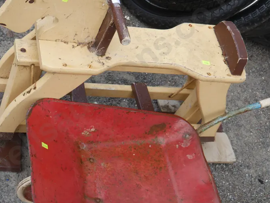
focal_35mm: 61
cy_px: 107
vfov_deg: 24.0
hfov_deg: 31.3
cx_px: 82
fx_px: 476
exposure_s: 1/125
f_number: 4.5
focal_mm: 20
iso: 200
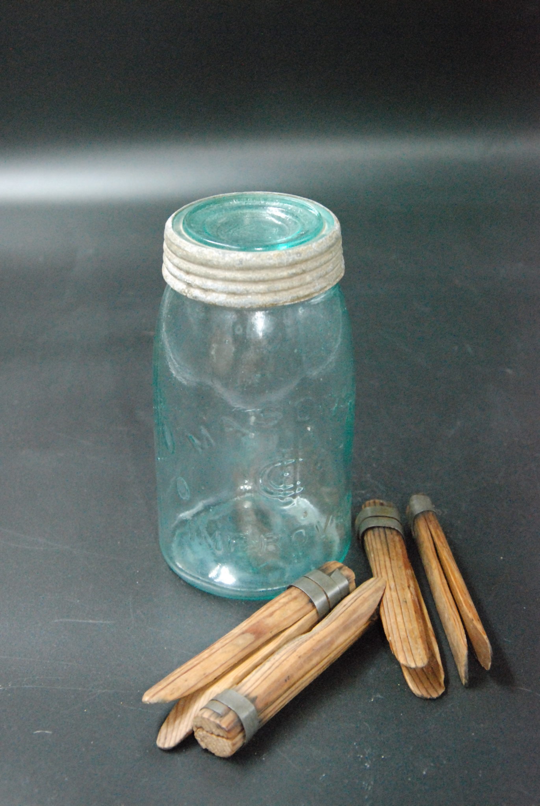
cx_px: 270
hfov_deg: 22.7
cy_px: 403
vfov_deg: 33.4
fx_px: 1346
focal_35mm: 60
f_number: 7.1
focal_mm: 40
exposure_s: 1/200
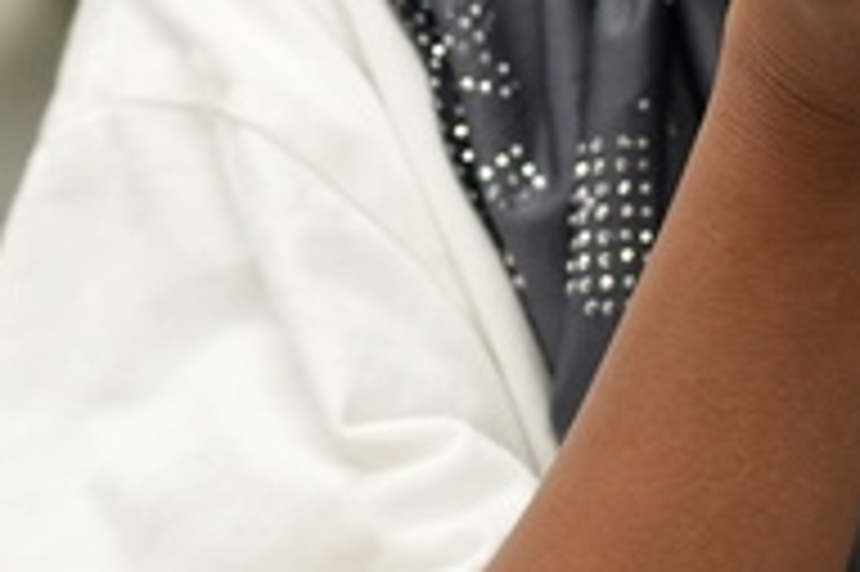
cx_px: 783
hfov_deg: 10.4
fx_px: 4709
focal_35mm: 197
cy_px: -142
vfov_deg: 6.9
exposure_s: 1/160
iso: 2500
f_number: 2.8
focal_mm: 36.8
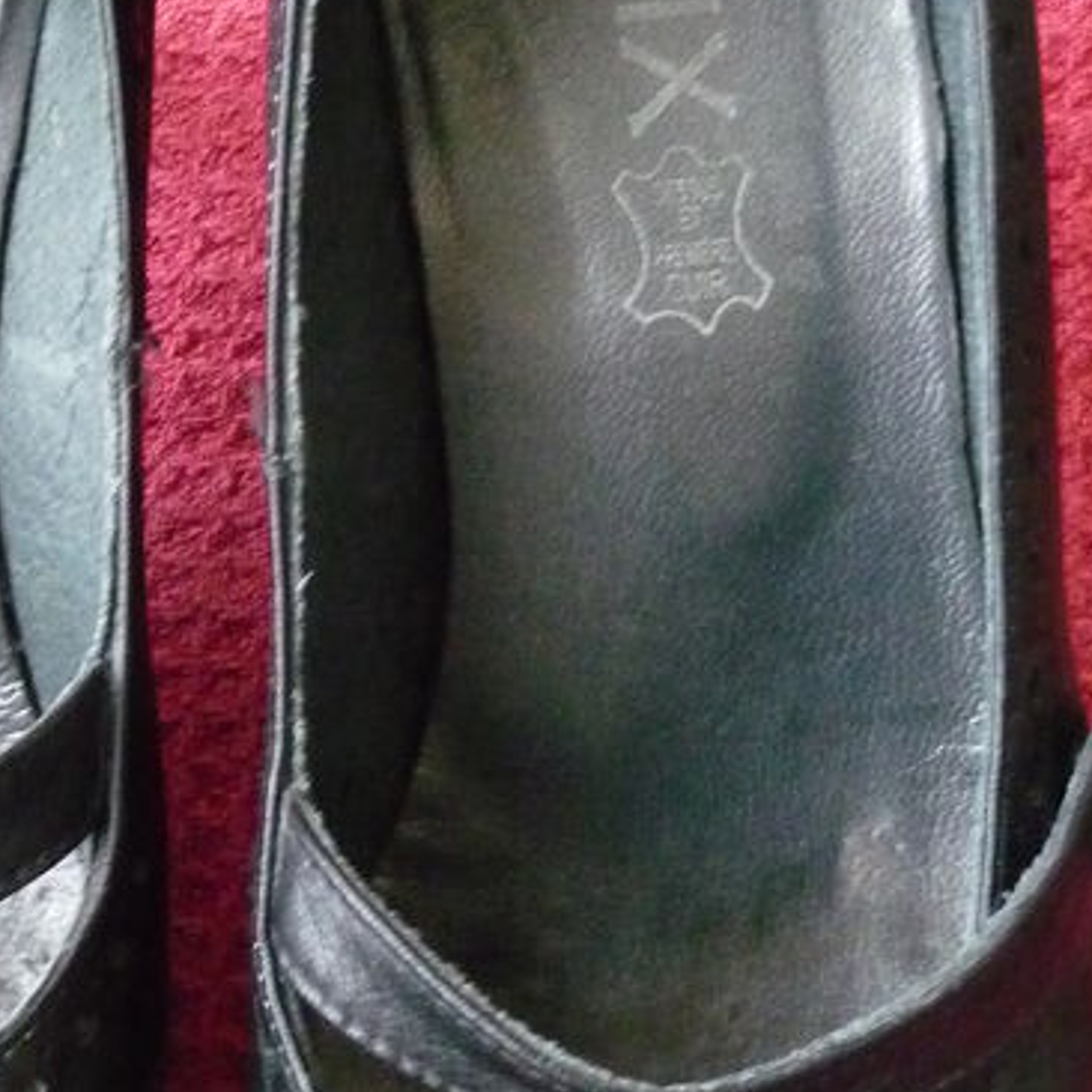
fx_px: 3105
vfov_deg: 19.9
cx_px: 295
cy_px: 591
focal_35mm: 87
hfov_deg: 19.8
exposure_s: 1/13
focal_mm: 6
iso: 800
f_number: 3.7
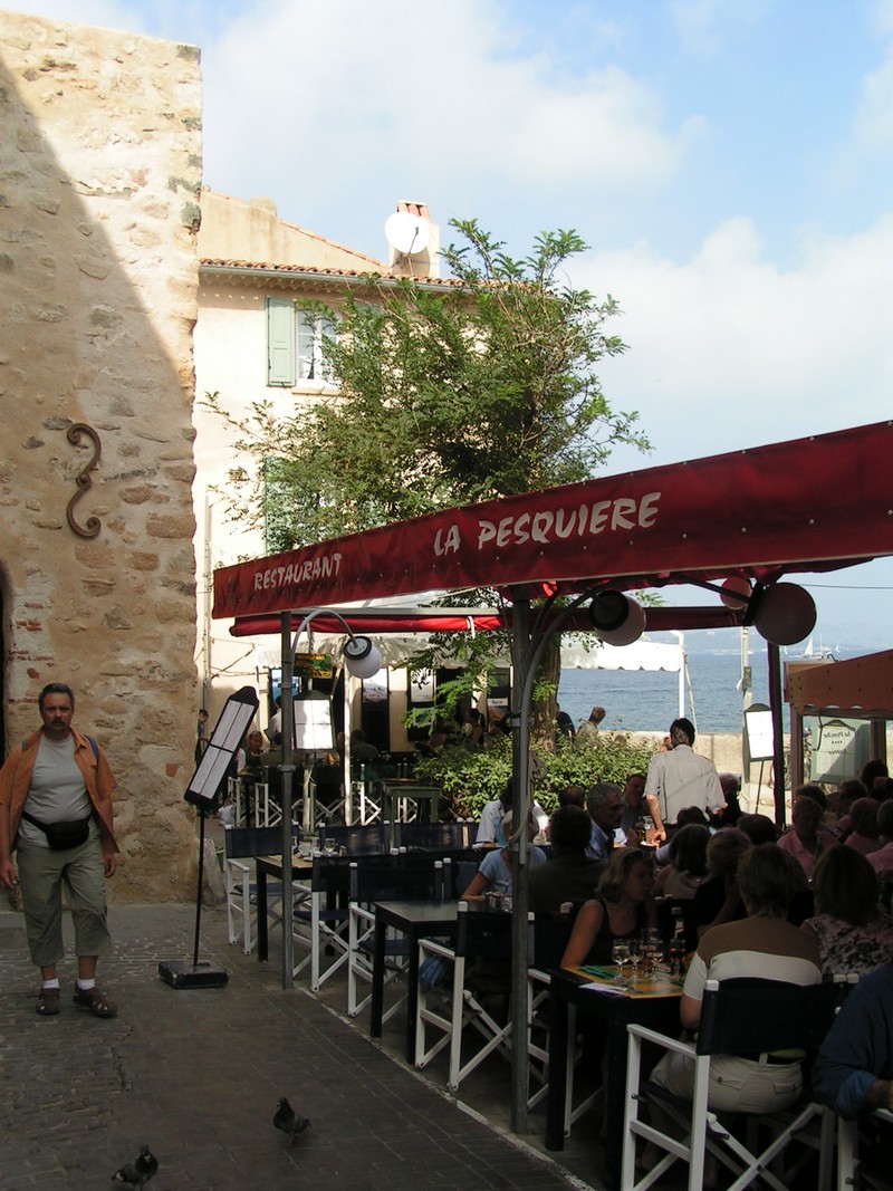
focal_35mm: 38
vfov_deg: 49.0
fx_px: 1307
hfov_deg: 37.7
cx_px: 446
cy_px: 596
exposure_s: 1/250
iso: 50
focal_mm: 5.8
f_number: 5.6
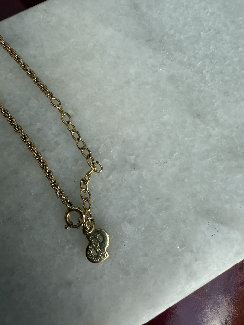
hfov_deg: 56.8
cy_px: 162
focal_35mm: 24
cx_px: 122
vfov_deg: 71.6
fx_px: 226
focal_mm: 2.22
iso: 40
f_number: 2.2
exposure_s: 1/127
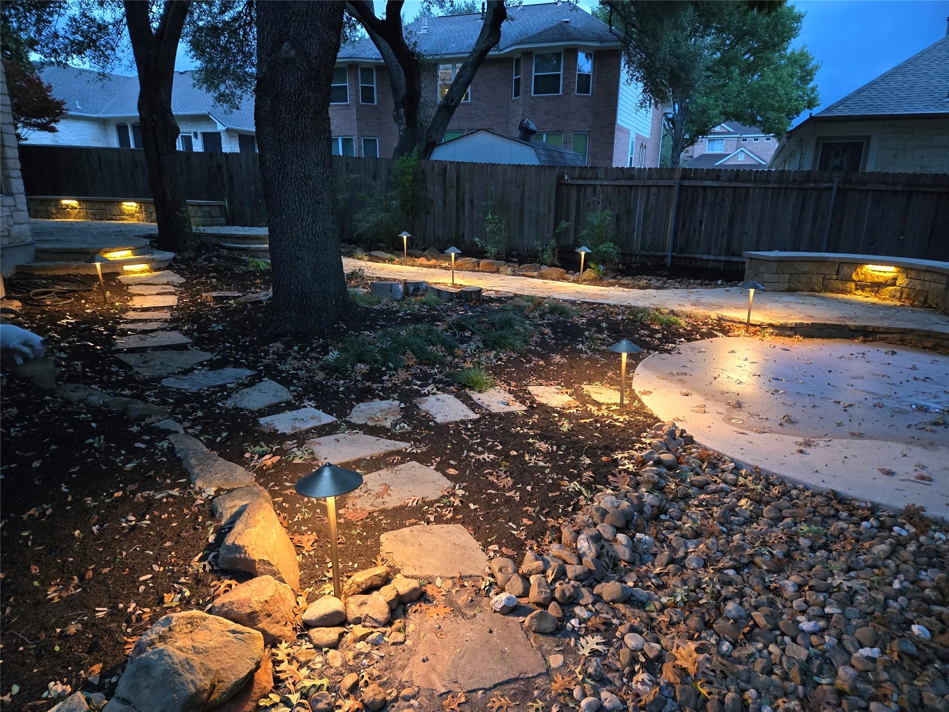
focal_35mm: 23
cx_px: 474
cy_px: 356
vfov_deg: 58.9
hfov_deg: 73.9
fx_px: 631
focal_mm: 5.4
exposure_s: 1/60
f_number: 1.8
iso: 1600
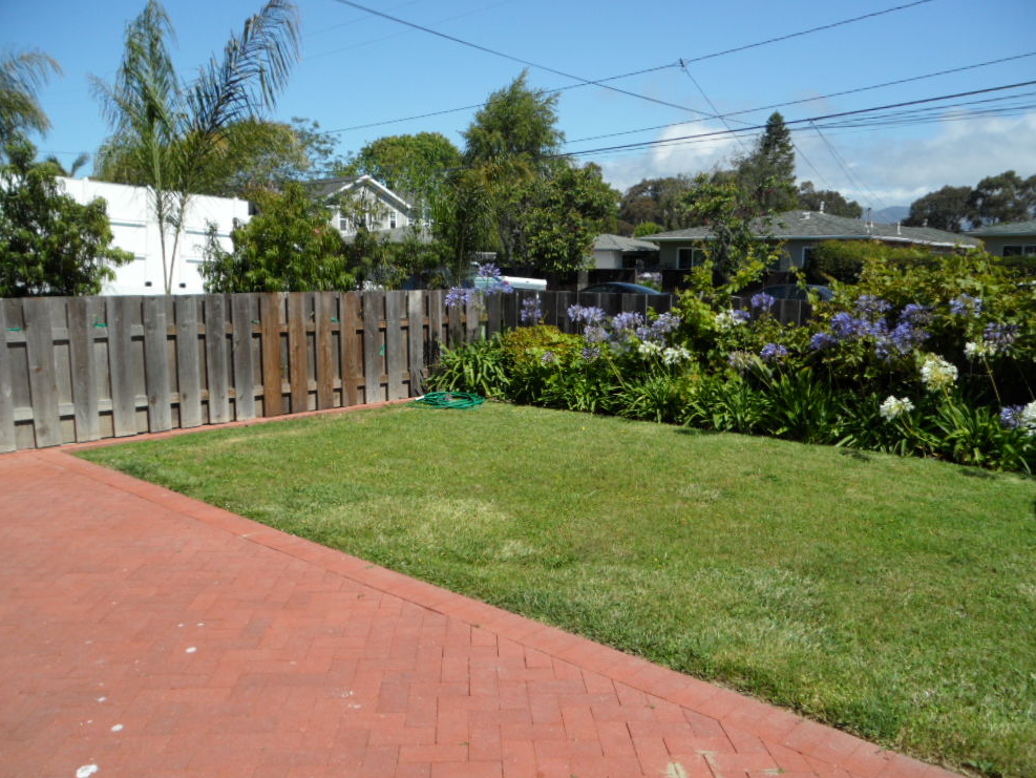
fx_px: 838
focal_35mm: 28
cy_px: 402
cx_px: 533
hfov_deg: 63.4
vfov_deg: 49.8
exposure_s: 1/750
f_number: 3.5
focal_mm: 4.9
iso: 80
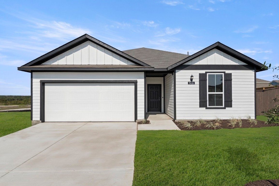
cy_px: 93
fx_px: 279
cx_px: 140
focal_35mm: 36
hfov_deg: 53.2
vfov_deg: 36.8
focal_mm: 24
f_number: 8
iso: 400
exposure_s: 1/4000
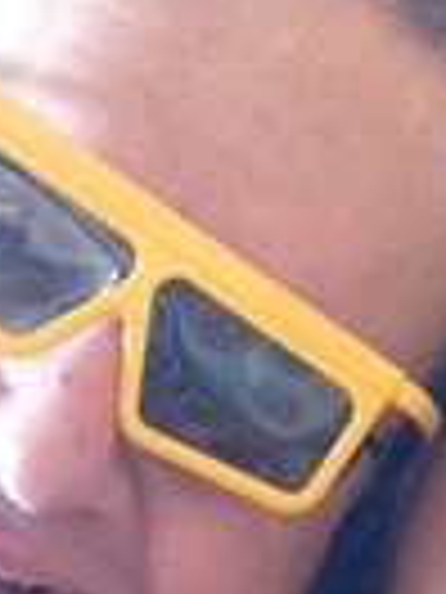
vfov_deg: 15.3
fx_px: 2182
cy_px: 531
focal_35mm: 127
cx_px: 306
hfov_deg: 11.7
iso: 250
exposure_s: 1/20
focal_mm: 2.18
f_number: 2.4
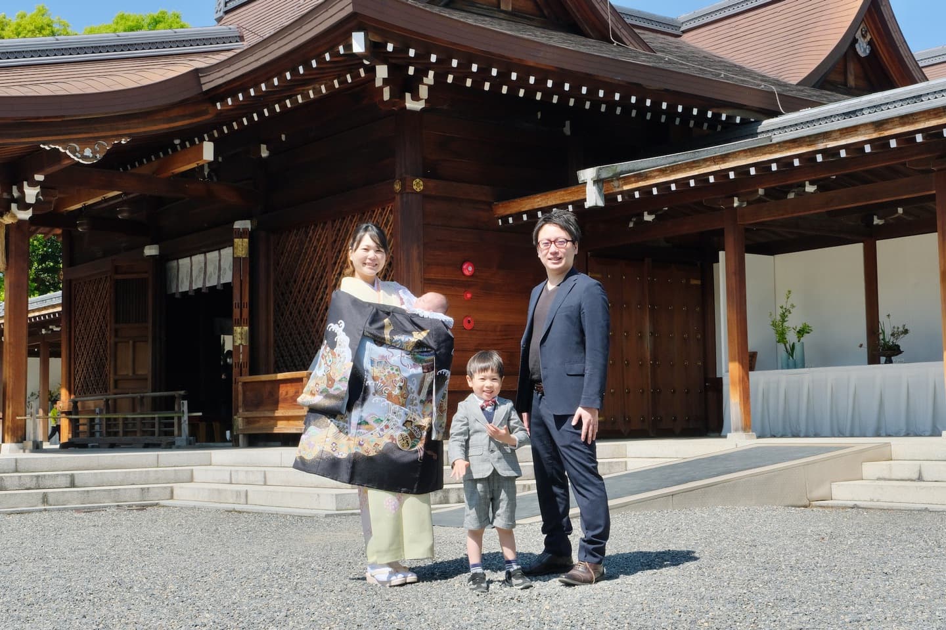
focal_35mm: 46
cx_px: 473
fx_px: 1209
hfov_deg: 42.7
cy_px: 315
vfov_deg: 29.2
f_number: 14
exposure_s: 1/250
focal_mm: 30.8
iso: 800
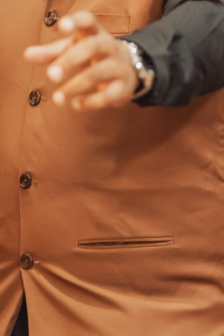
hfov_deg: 7.5
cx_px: -112
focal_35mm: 179
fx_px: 1671
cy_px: 78
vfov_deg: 11.5
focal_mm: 50
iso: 800
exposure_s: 1/200
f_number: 1.2
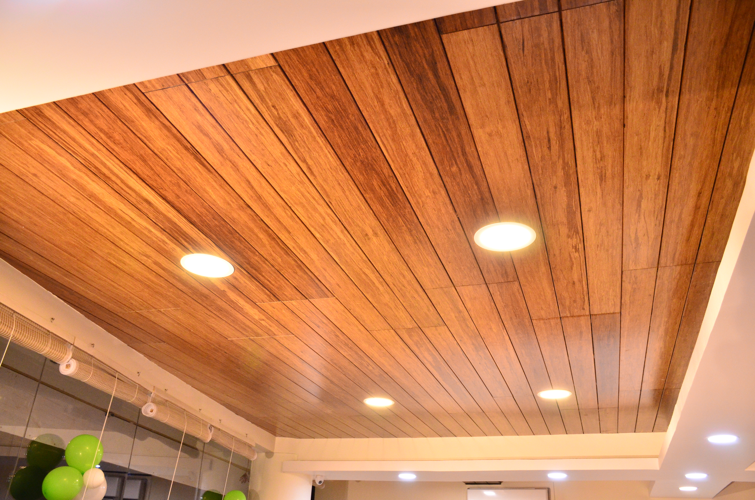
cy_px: 250
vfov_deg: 43.4
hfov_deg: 62.0
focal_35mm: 30
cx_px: 378
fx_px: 628
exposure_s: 1/125
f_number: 4
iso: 1600
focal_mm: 20
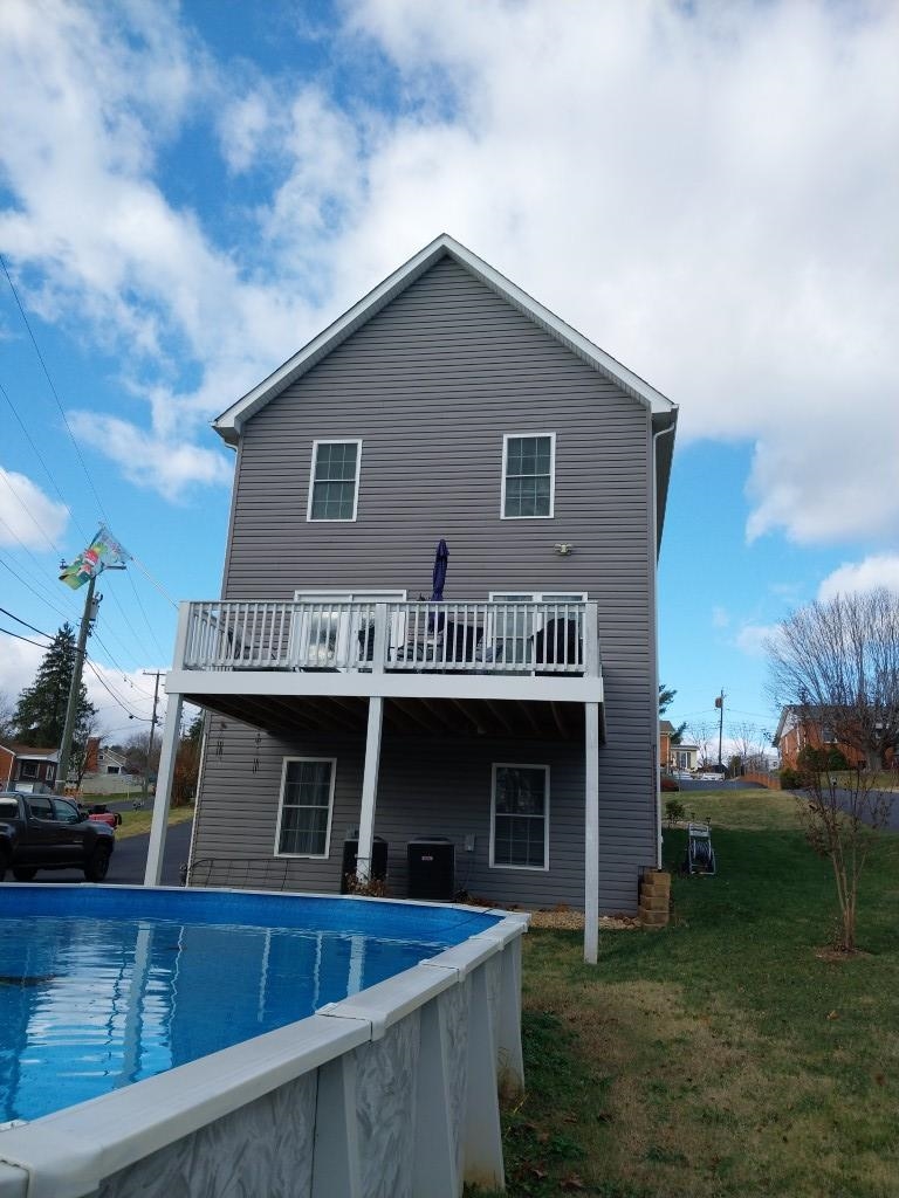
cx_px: 450
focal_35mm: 26
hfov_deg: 53.1
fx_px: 900
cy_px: 599
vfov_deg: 67.3
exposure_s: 1/486
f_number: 1.8
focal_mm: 4
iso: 20
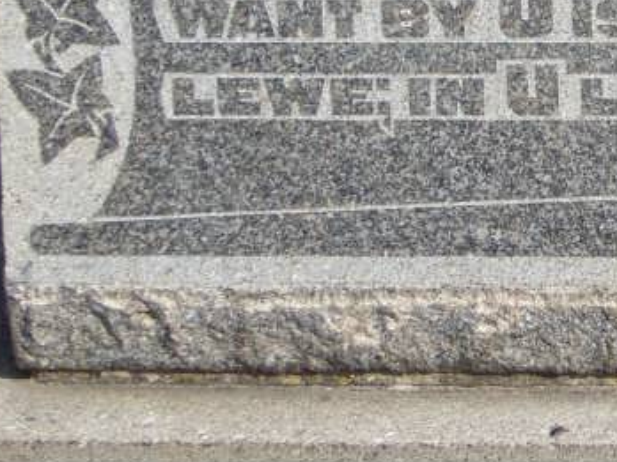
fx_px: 5900
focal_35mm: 331
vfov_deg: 4.5
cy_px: 80
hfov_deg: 5.9
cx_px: 867
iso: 64
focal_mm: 16.2
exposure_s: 1/640
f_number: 3.2
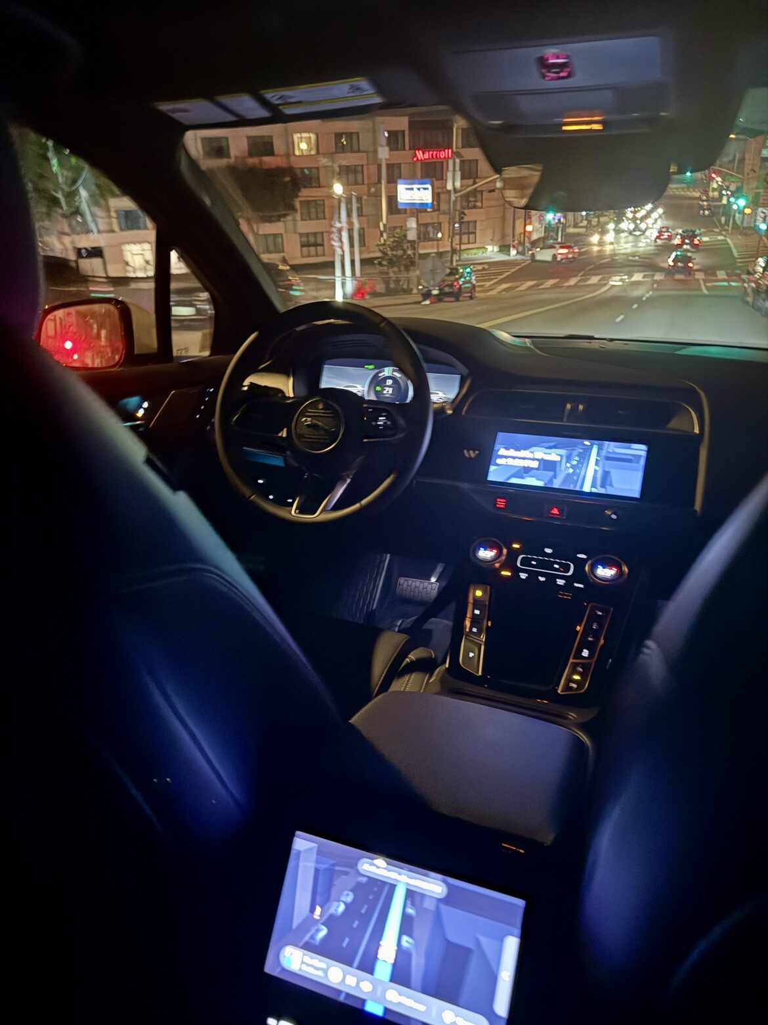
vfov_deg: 71.6
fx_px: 710
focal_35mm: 24
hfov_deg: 56.8
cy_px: 512
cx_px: 384
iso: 1600
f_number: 1.78
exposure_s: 1/14
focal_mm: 6.76
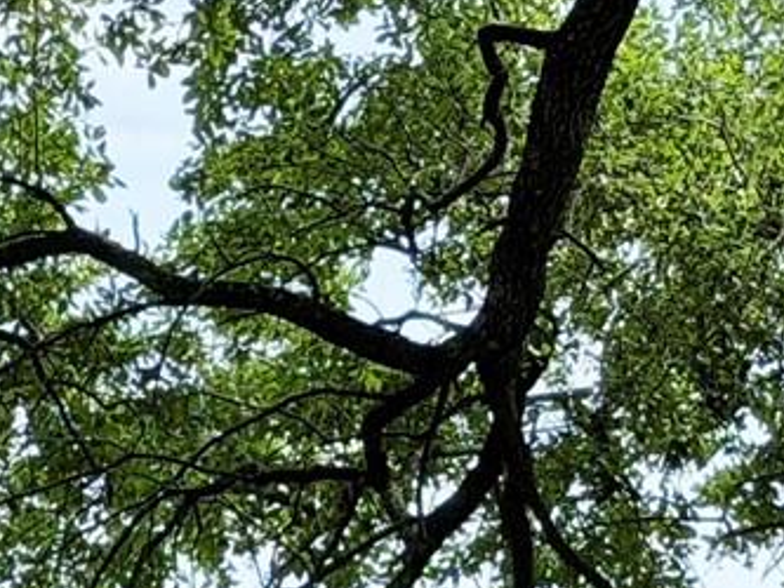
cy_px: 1000
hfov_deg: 6.7
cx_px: -254
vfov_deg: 5.0
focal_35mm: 295
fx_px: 6684
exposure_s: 1/3891
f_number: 1.78
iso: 64
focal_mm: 6.76
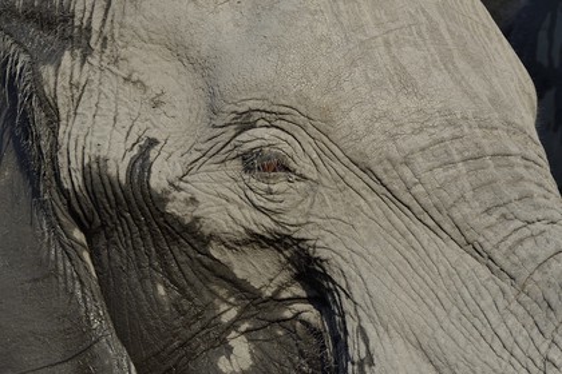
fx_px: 4371
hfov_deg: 7.4
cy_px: 187
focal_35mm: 280
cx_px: 281
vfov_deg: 4.9
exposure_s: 1/500
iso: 400
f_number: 10
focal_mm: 280
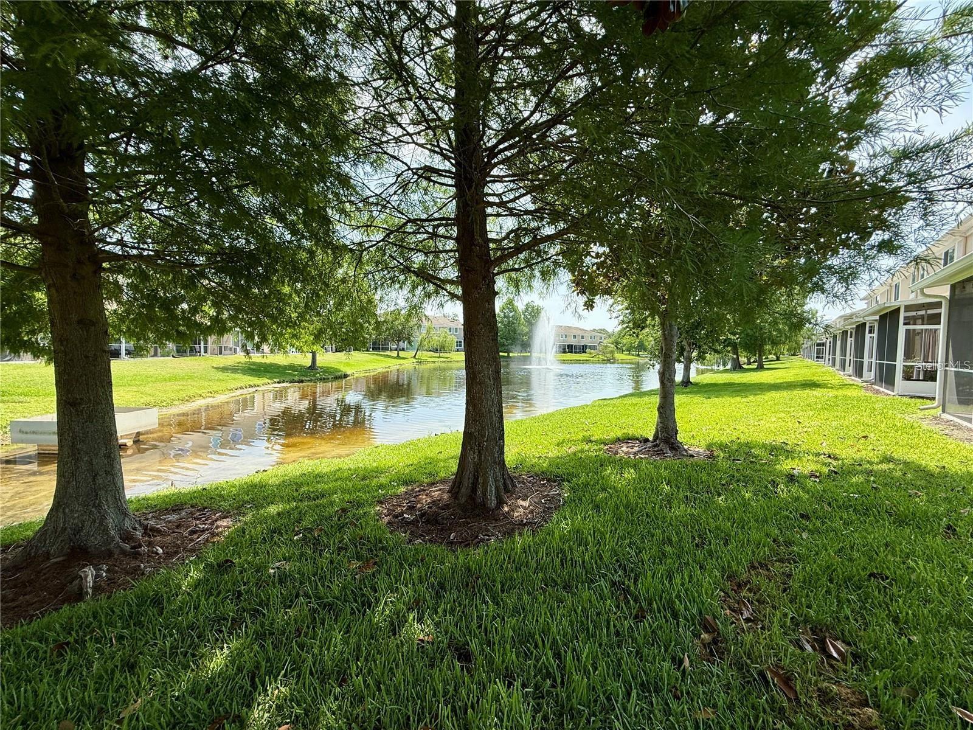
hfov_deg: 102.1
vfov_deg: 85.7
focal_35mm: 14
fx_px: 394
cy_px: 365
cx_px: 486
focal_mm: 2.22
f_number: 2.2
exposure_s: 1/694
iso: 50
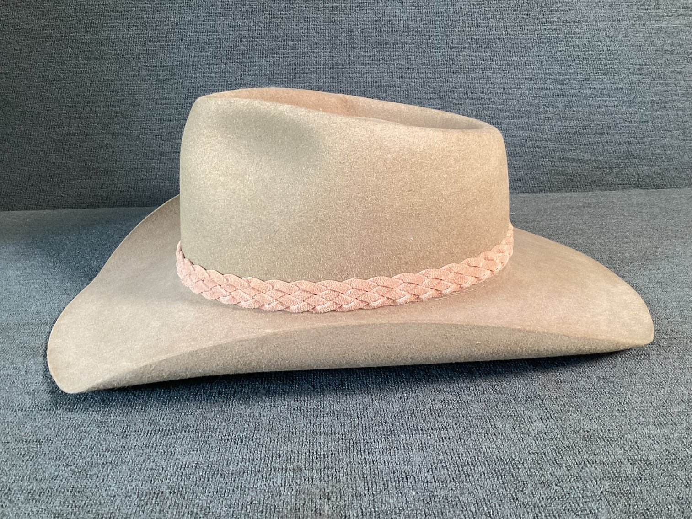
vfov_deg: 45.4
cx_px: 346
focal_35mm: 31
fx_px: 620
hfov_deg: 58.3
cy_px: 260
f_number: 2.4
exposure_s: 1/50
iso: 125
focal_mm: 3.3
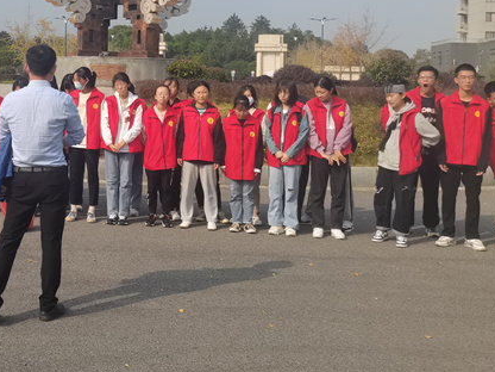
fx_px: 715
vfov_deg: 28.5
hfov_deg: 36.2
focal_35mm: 50
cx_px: 63
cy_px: 74
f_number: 1.8
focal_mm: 5.58
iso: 50
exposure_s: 1/1053
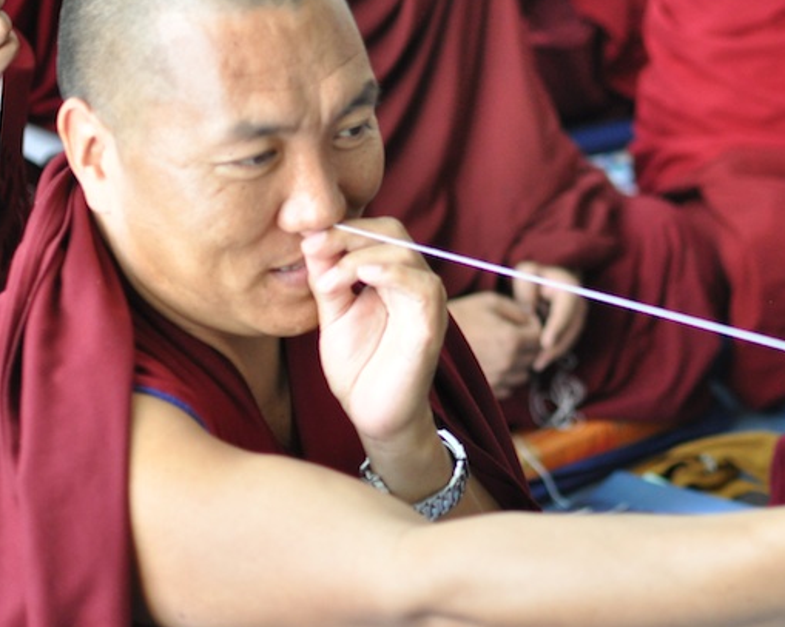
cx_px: 531
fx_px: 2298
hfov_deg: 19.3
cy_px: 208
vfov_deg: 15.5
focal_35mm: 99
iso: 800
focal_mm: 35
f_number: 1.8
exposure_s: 1/80
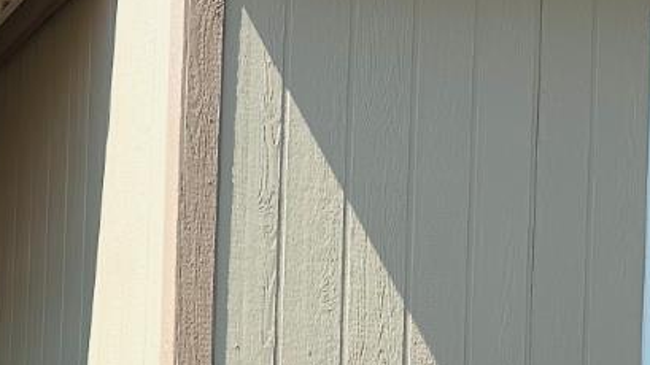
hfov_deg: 22.0
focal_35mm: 96
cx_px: 154
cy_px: 478
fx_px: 1654
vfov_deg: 12.2
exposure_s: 1/3356
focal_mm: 6.86
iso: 80
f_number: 1.78
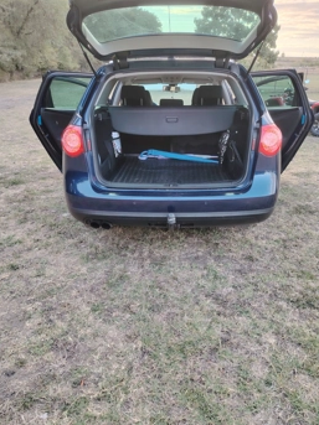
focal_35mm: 28
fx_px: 344
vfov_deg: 63.4
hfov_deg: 49.7
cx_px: 165
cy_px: 224
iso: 184
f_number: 1.75
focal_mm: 5.25
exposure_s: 1/100
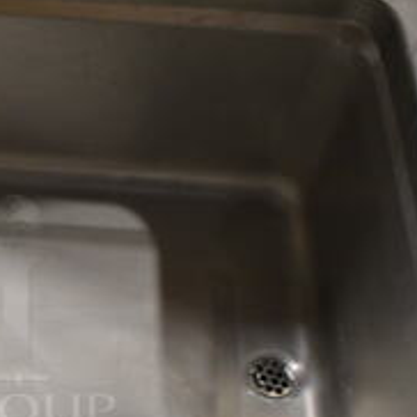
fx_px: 1049
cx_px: -119
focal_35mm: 77
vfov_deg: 22.3
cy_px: 314
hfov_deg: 20.6
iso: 1250
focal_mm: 18
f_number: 3.5
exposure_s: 1/125
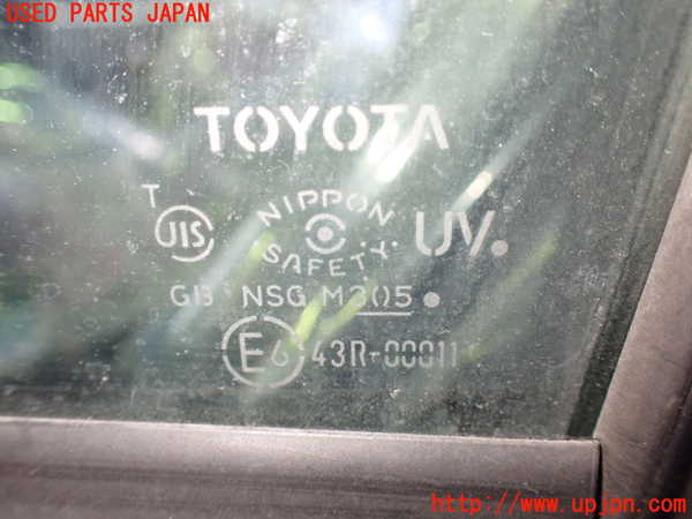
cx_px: 346
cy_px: 260
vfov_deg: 46.8
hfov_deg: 60.0
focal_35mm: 30
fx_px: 600
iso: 800
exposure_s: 1/80
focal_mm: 5.4
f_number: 2.3
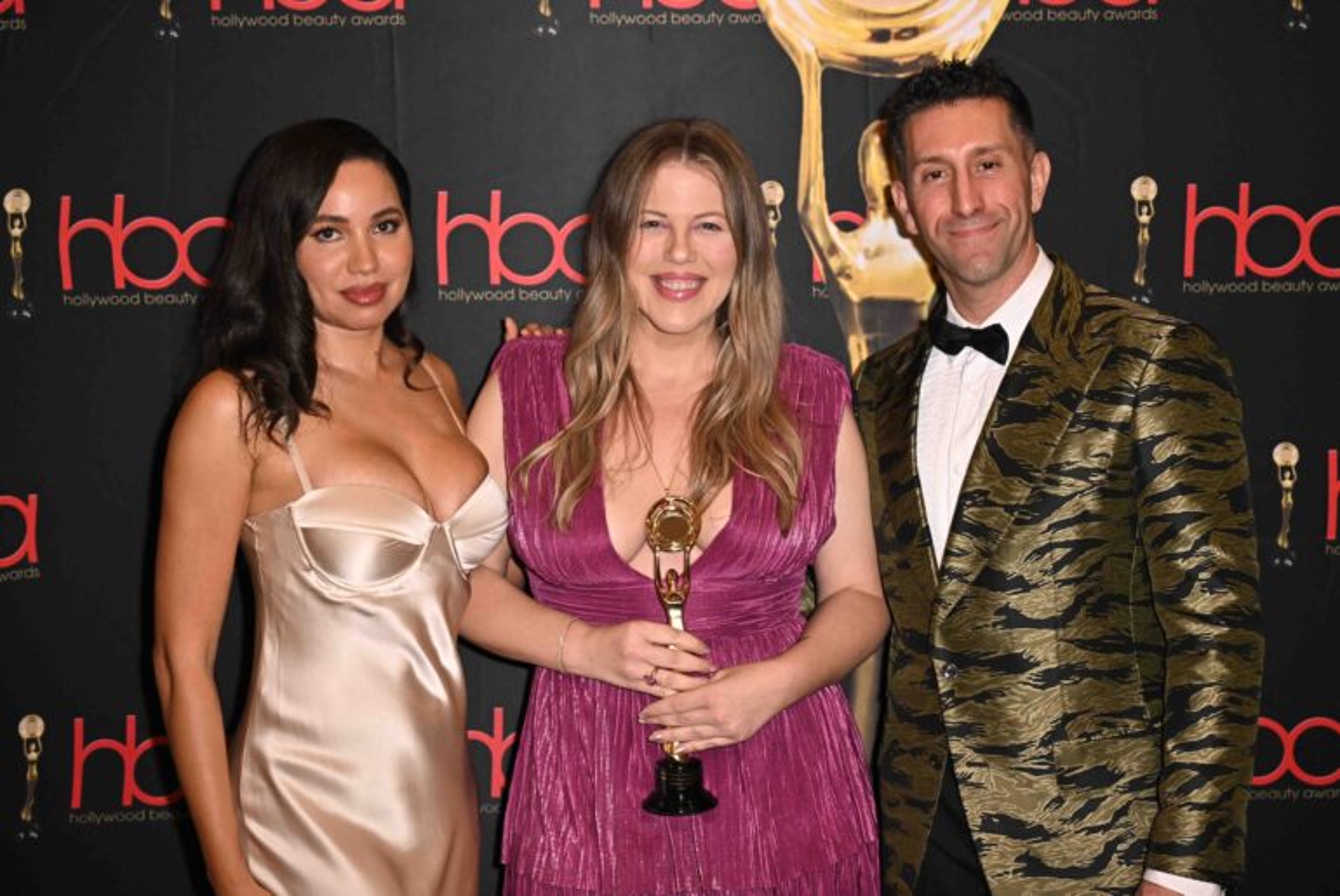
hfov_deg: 35.0
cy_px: 448
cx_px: 670
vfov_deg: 23.8
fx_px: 2124
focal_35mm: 57
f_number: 5.6
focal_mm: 57
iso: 2000
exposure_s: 1/320
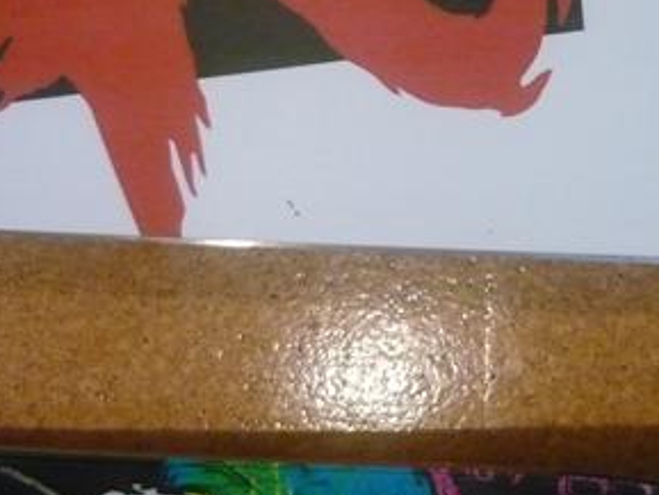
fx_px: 1390
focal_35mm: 73
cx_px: 388
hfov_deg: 26.6
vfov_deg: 19.4
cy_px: -36
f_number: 2.8
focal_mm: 5.5
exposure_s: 1/50
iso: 800
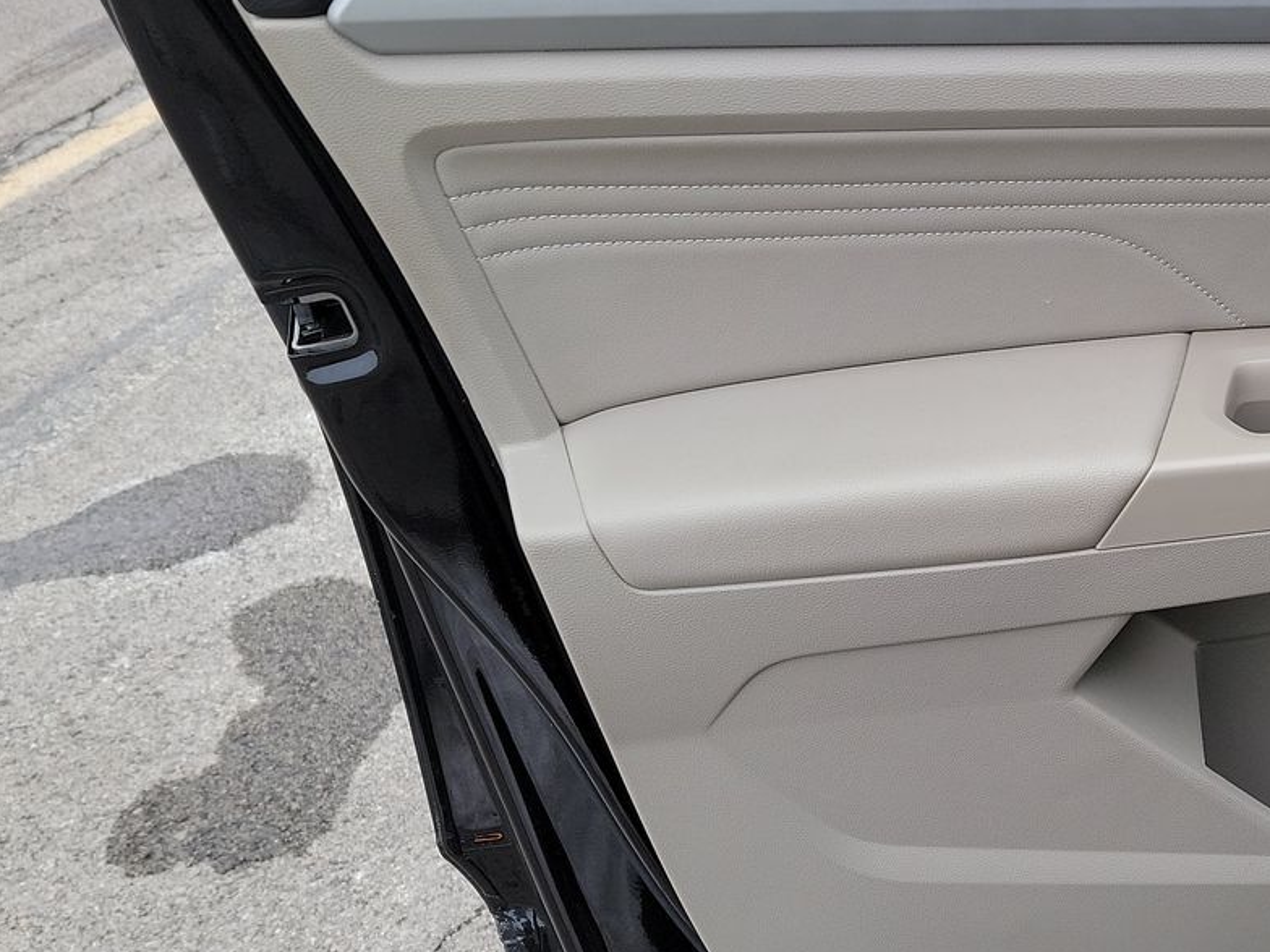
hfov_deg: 36.4
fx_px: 1798
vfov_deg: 29.7
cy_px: 453
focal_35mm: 49
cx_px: 1158
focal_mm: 6.7
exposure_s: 1/134
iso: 50
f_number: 1.8
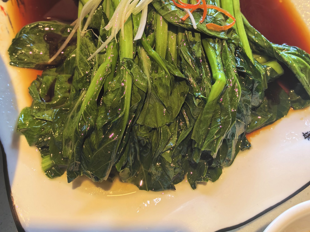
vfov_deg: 36.9
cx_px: 156
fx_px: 331
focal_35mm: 37
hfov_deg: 50.1
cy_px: 37
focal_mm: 5.75
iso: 50
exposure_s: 1/118
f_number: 2.8
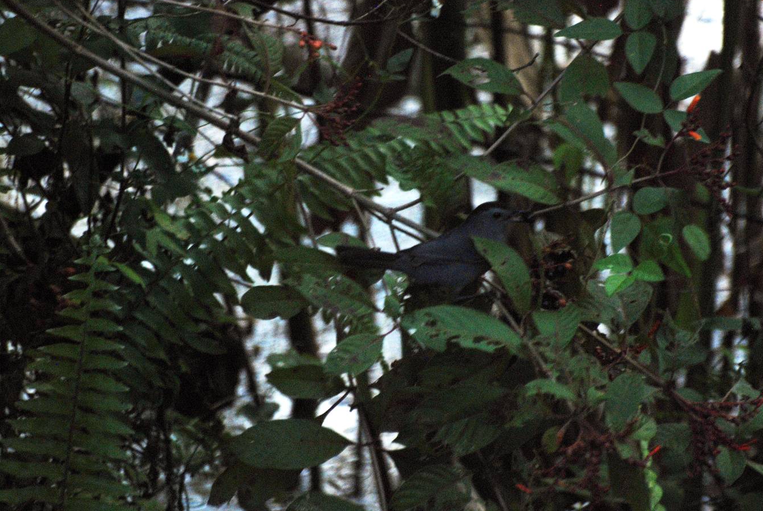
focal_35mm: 538
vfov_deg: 2.6
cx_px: 401
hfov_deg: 3.8
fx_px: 11417
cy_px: 224
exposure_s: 1/160
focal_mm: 300
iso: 400
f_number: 5.6
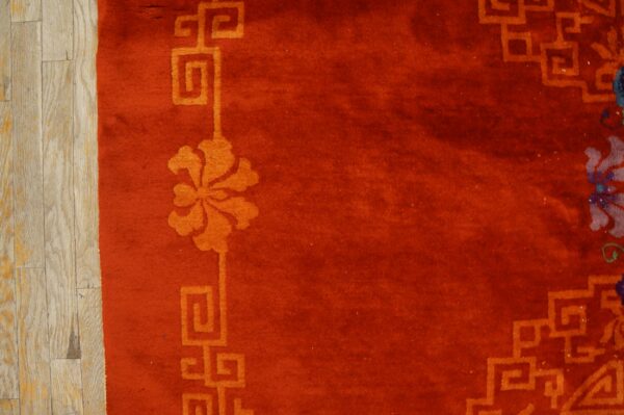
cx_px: 312
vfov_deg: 47.9
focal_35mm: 27
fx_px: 468
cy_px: 208
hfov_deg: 67.4
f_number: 4
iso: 1250
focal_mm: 18
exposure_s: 1/60
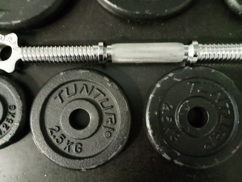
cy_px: 91
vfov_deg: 49.8
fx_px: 196
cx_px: 121
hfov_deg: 63.4
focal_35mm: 28
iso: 6083
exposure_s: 1/12.5
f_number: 2.2
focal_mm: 3.46
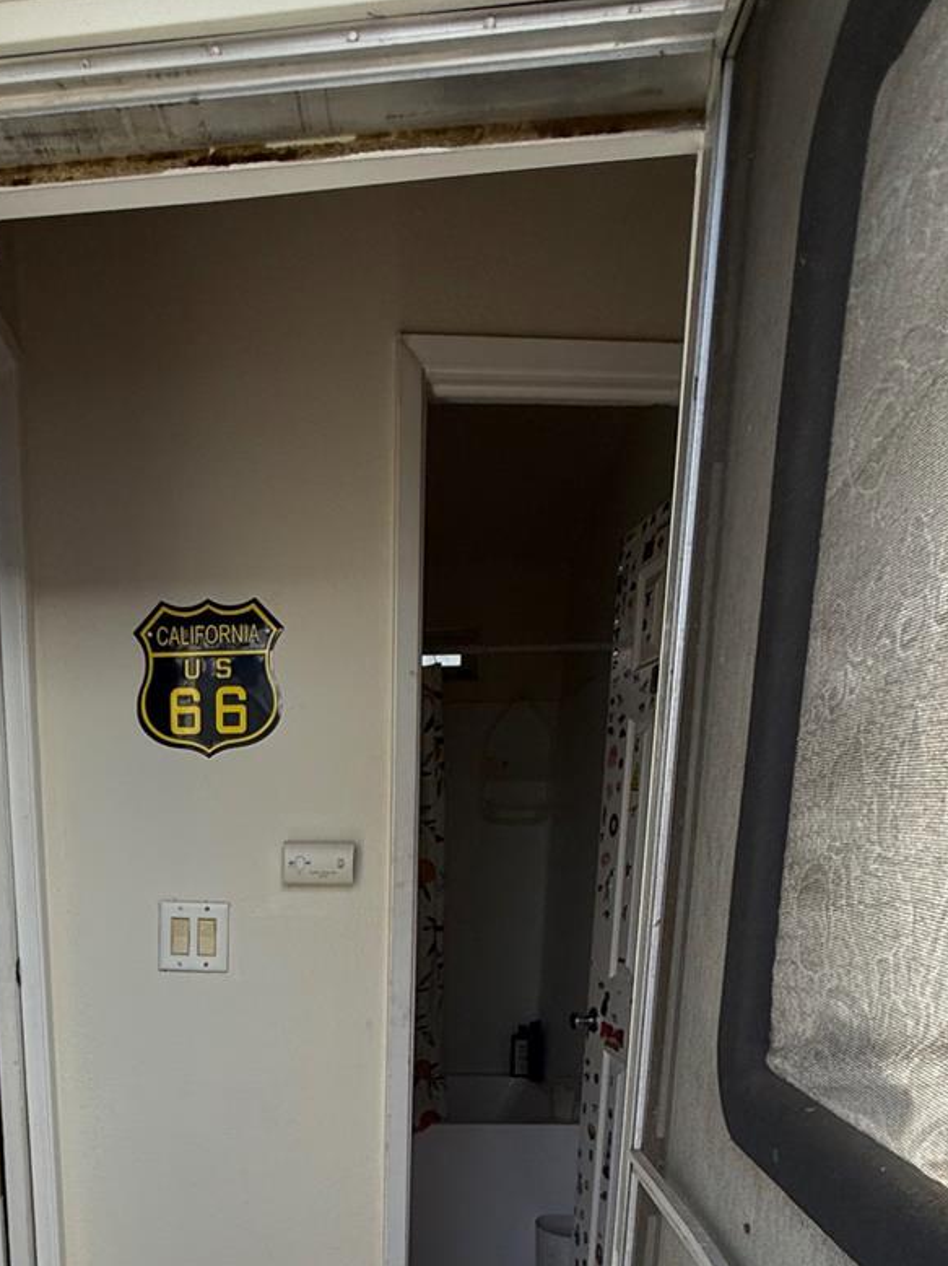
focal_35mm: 27
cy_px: 1071
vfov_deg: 58.5
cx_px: 214
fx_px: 986
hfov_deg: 48.9
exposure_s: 1/486
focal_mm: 2.22
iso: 50
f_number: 2.2
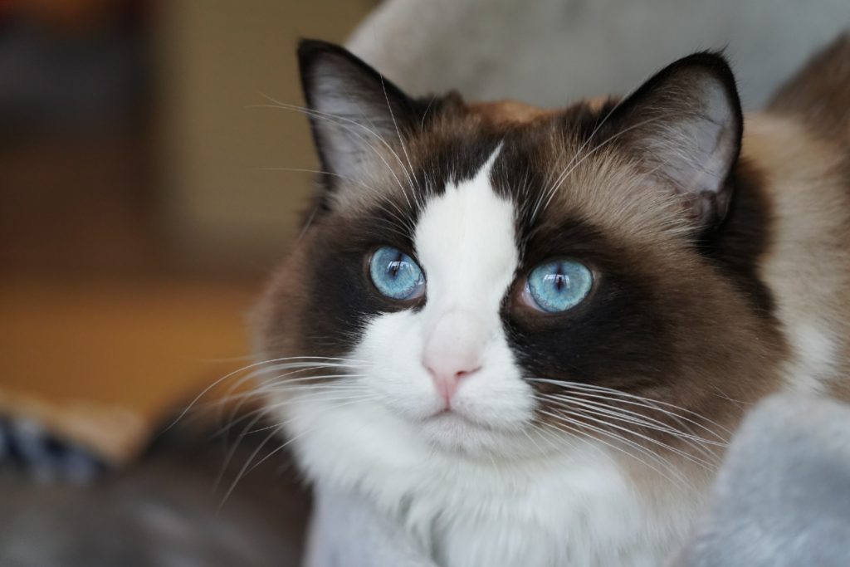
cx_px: 425
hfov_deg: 20.0
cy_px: 284
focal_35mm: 102
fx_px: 2409
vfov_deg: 13.4
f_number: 4
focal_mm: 102
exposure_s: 1/400
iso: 3200
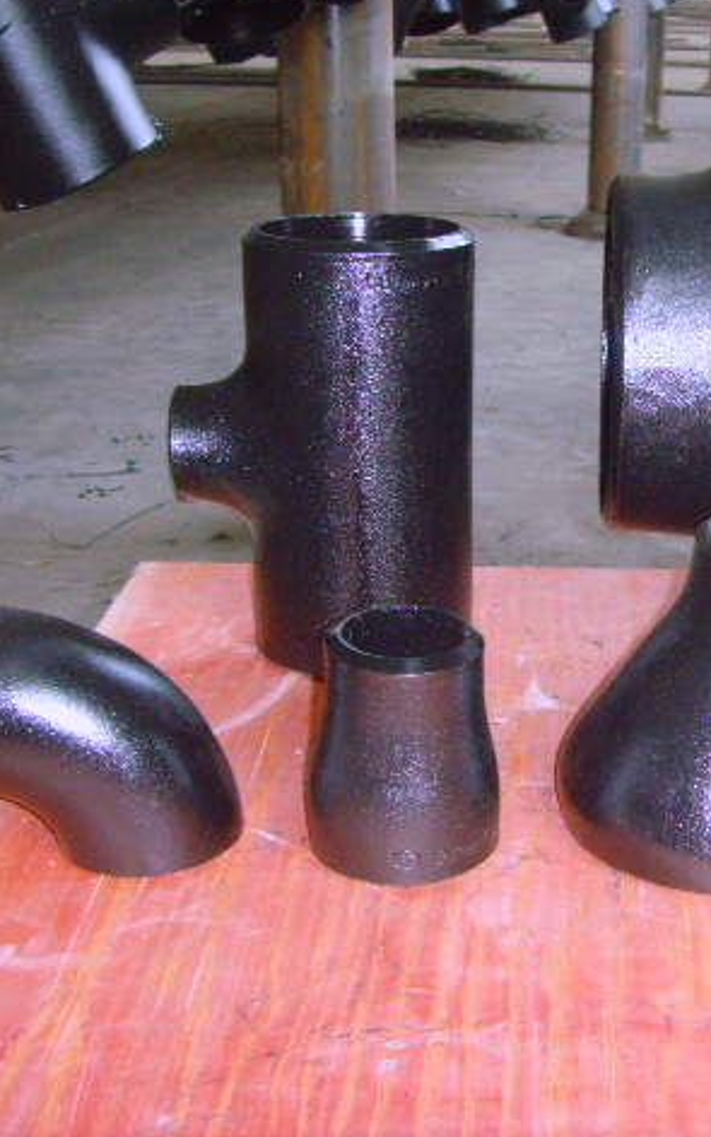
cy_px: 561
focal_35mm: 56
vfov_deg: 36.3
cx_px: 656
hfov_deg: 22.5
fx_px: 1736
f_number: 3.5
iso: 200
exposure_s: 1/45
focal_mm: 6.6
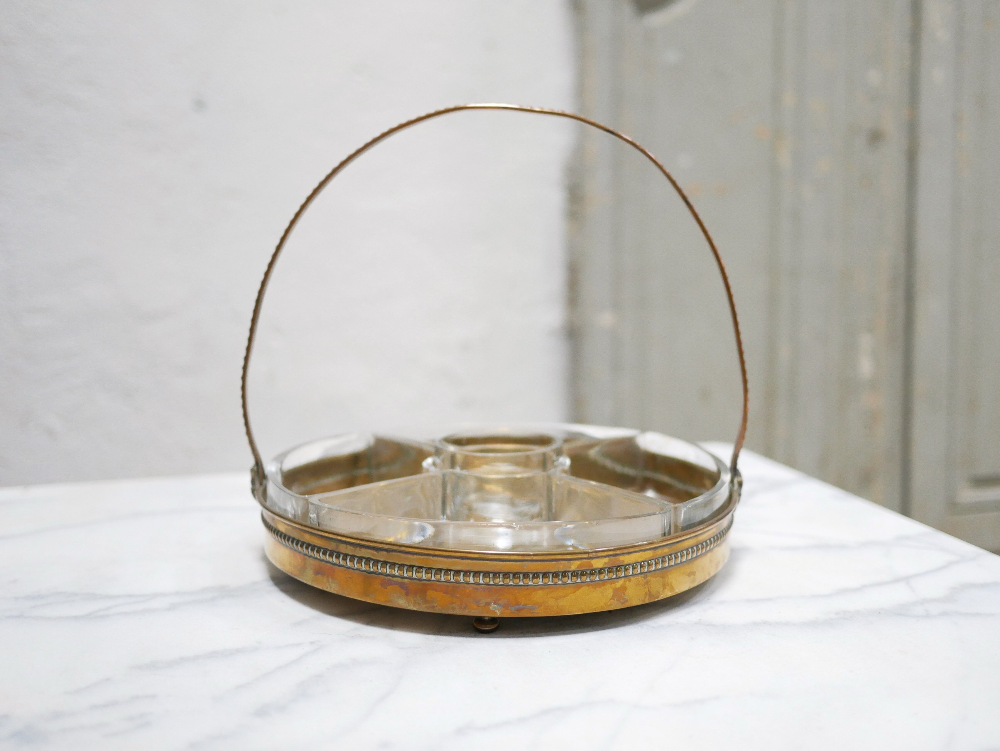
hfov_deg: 46.8
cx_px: 500
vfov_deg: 36.0
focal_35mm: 40
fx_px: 1156
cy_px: 376
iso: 1000
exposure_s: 1/60
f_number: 1.7
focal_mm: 20
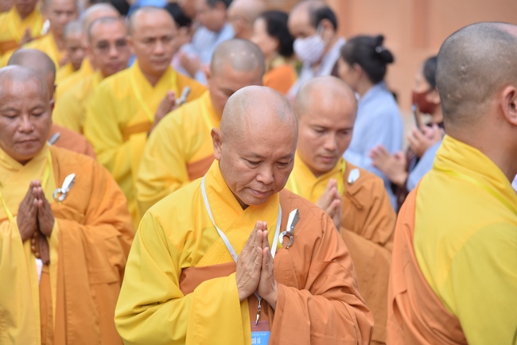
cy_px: 172
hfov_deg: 17.1
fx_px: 1724
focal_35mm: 120
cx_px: 258
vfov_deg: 11.4
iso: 100
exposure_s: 1/250
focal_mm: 120
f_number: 4
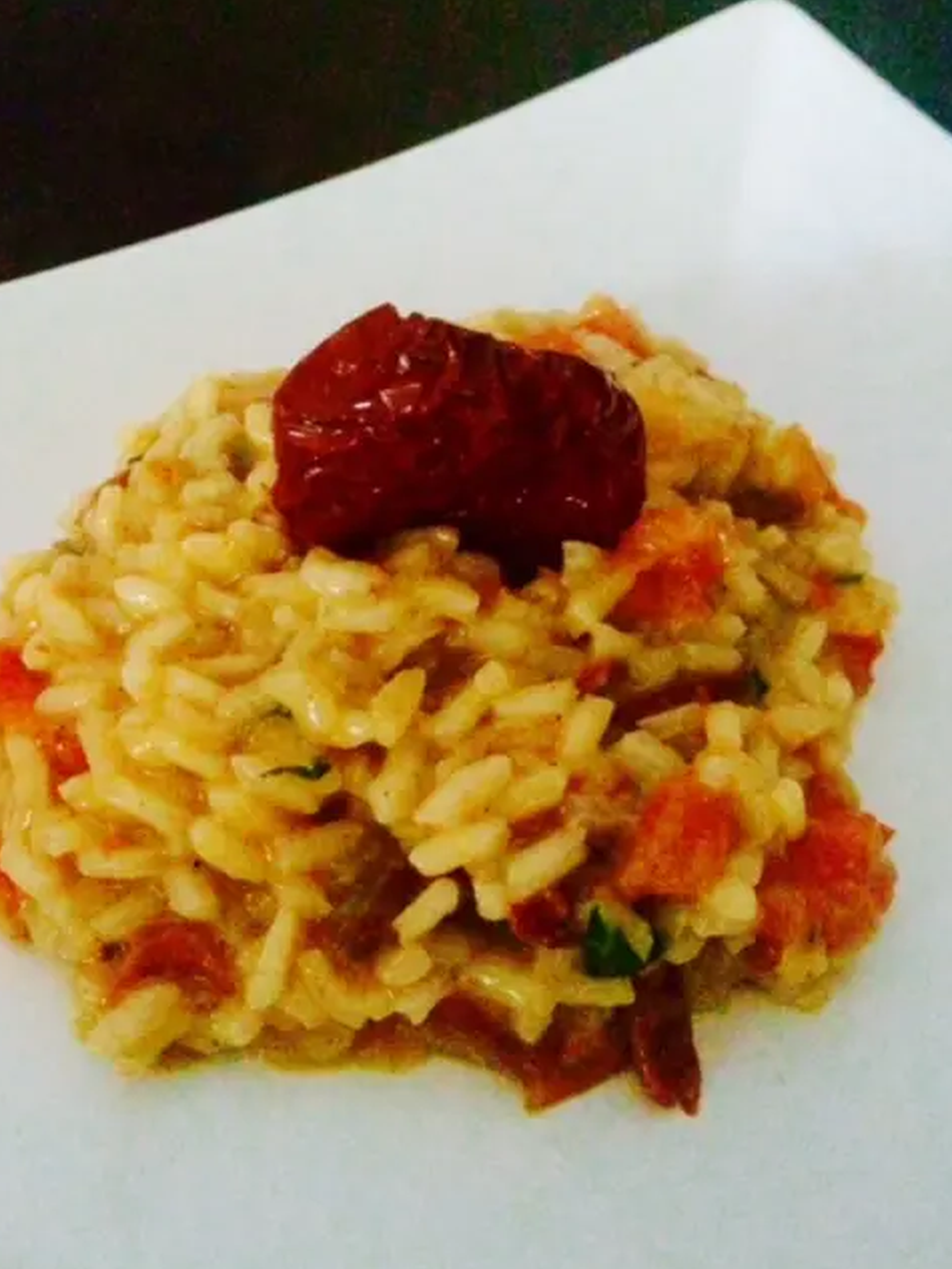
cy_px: 638
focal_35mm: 33
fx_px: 1210
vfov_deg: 55.3
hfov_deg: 42.9
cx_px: 447
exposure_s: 1/17
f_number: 2.2
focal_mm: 4.15
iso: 1000
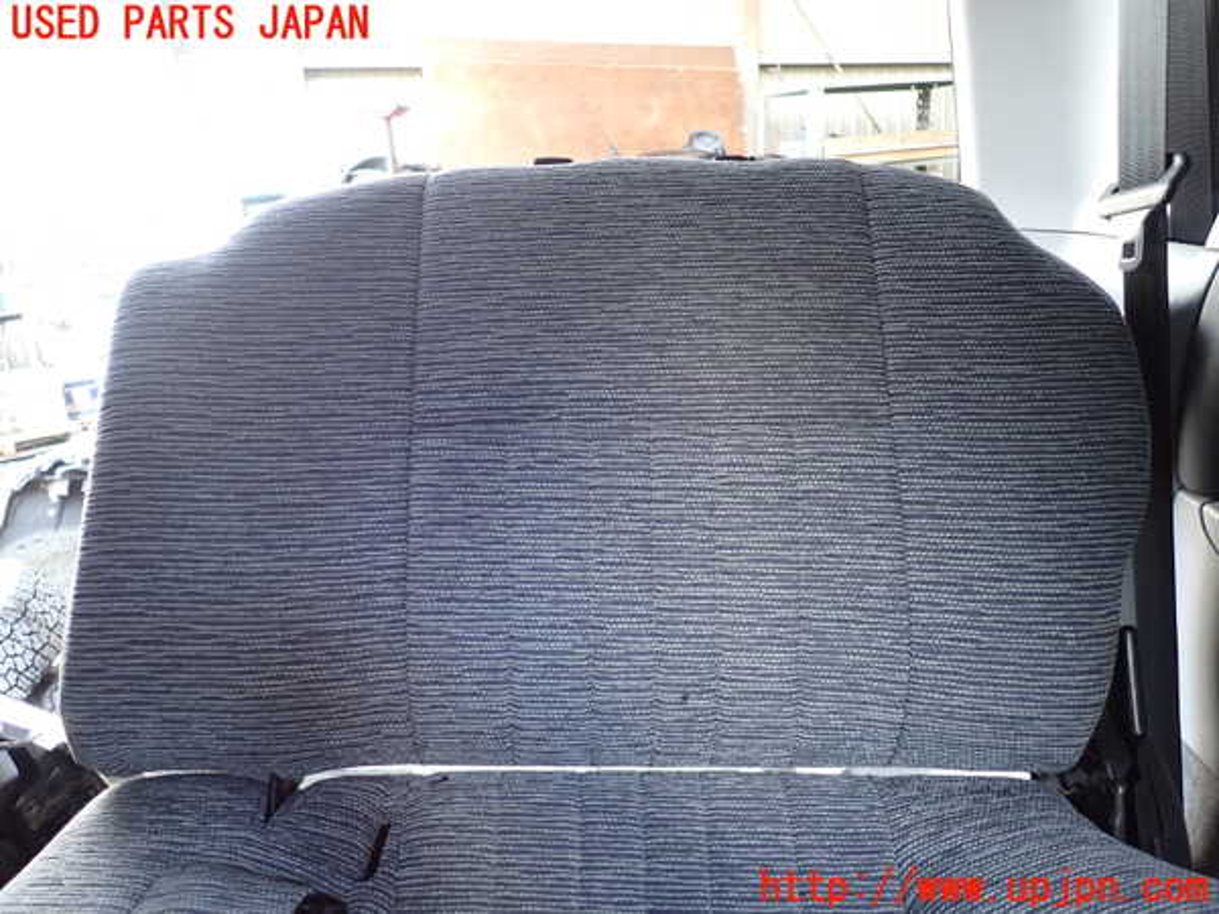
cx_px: 610
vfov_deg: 54.9
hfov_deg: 69.4
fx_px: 880
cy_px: 457
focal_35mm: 25
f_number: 2
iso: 200
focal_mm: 4.5
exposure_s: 1/40
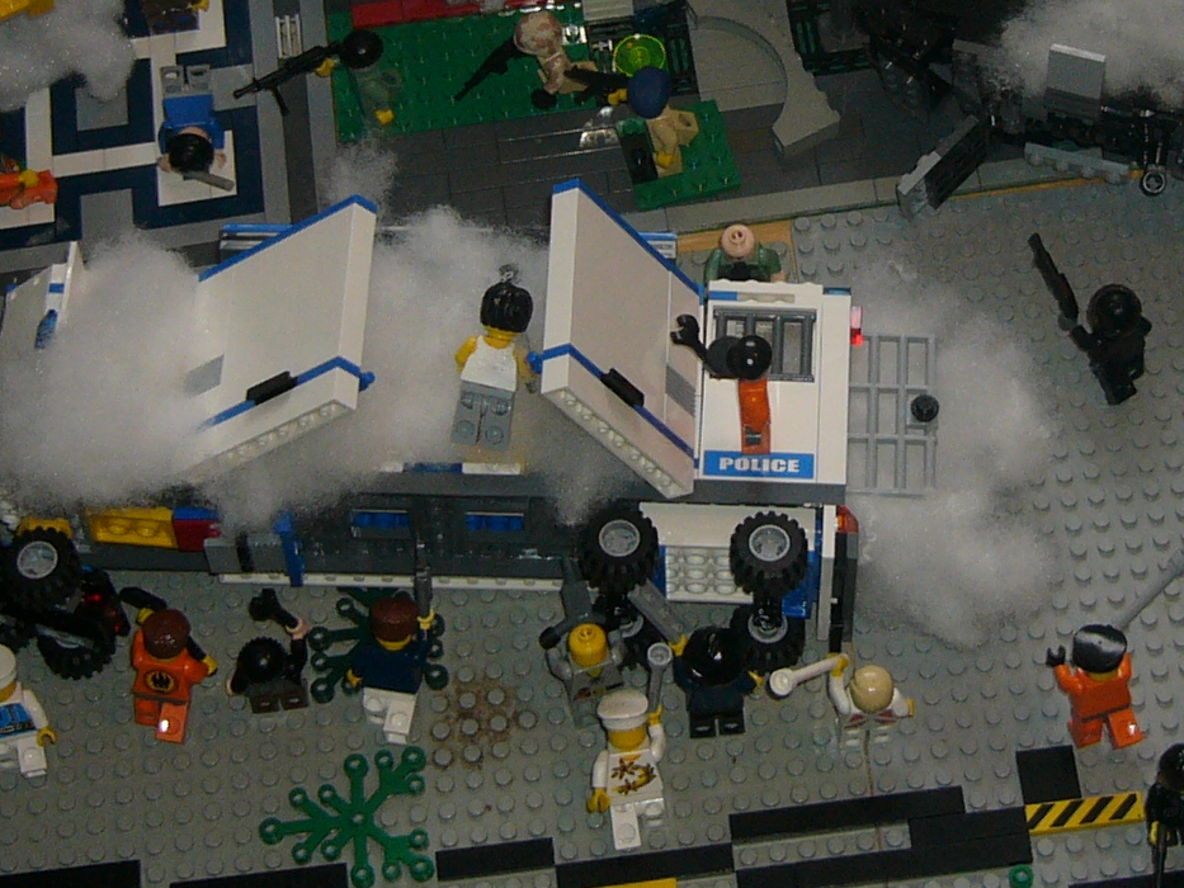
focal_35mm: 96
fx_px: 3284
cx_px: 786
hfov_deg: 20.4
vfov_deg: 15.2
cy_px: 79
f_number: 2.8
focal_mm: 5.8
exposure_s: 1/60
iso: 100
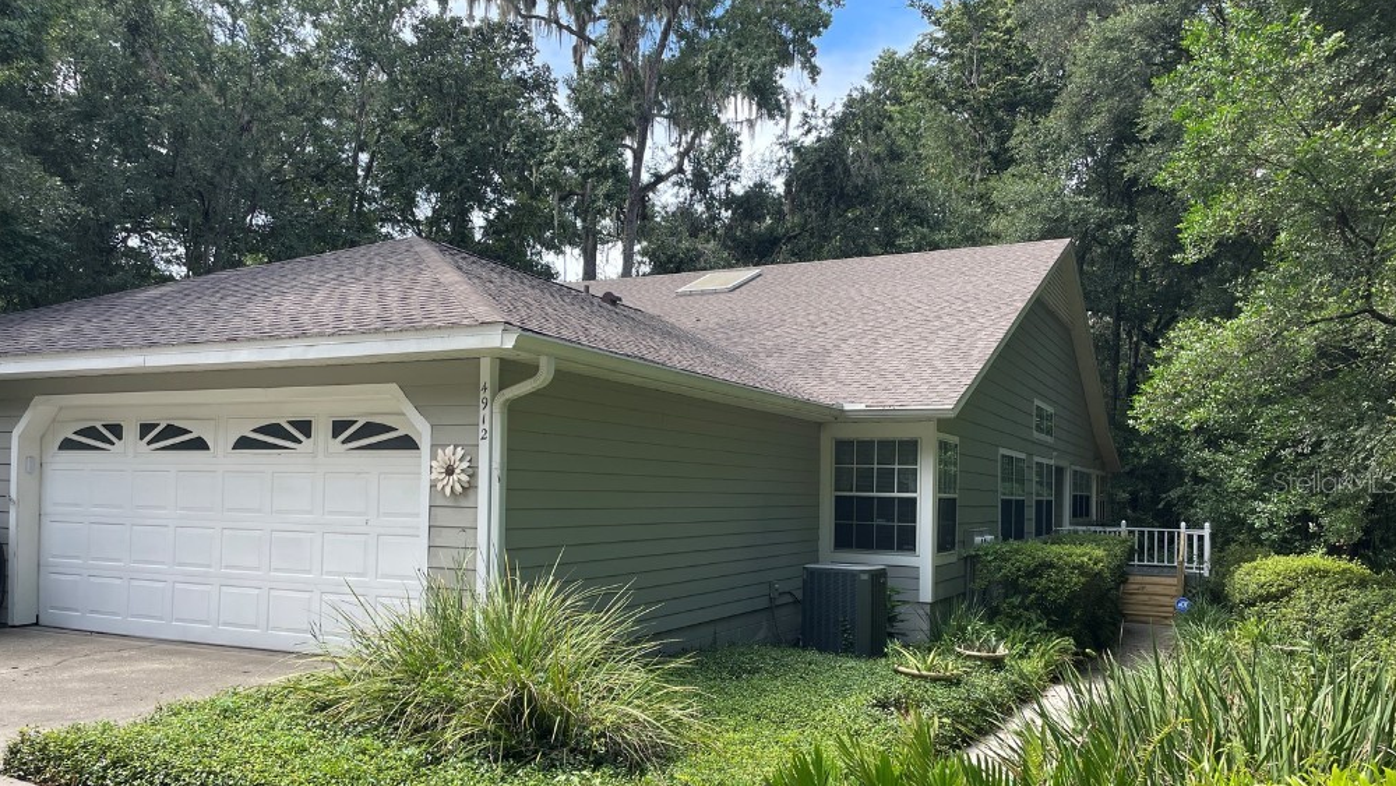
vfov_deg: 40.0
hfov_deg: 66.1
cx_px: 690
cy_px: 482
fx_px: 1074
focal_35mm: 29
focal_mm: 4.2
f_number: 1.6
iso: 50
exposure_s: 1/587
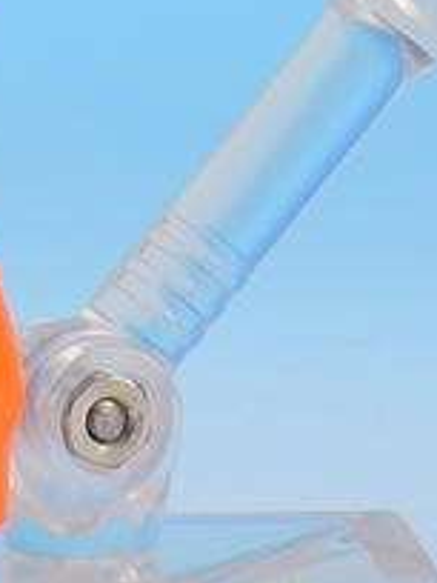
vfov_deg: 3.7
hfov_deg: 2.8
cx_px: -271
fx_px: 8871
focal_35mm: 527
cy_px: -763
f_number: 7.3
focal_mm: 22.4
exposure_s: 1/4
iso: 80
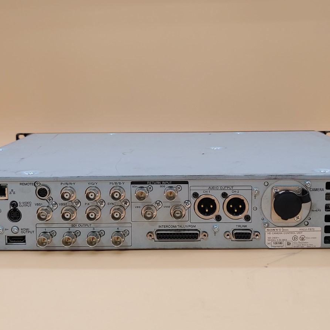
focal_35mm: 47
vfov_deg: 36.1
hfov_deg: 36.0
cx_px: 175
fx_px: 507
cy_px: 157
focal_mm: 4.36
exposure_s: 1/78
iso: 50
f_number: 1.8
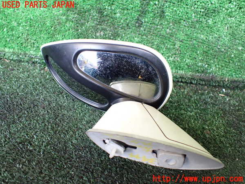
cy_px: 92
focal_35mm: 30
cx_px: 122
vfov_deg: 46.8
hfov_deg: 60.0
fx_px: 212
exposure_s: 1/125
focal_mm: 5.4
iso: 800
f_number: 2.3
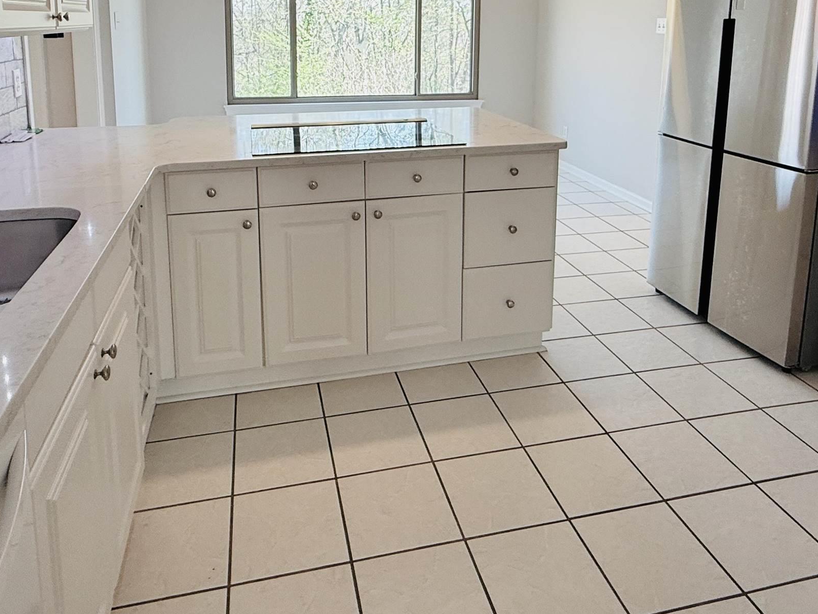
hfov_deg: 65.3
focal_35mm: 27
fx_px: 638
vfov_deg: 48.2
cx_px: 401
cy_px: 114
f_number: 2.2
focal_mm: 2.22
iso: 100
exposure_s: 1/120
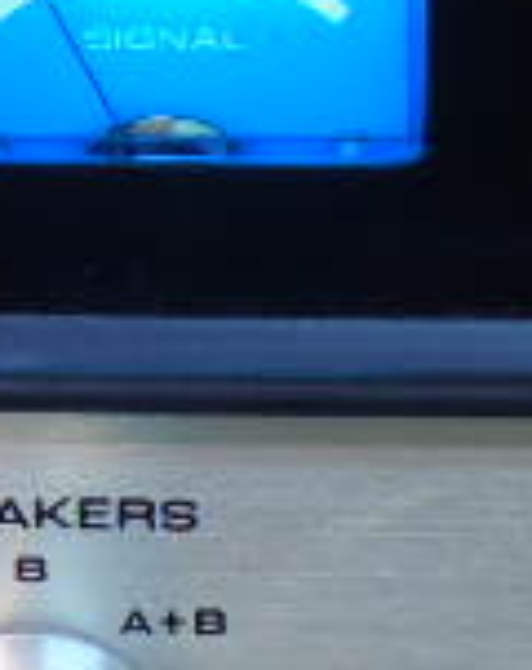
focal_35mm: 830
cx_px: 1006
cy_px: 435
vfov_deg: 2.3
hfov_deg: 1.9
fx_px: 16402
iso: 100
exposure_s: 1/2
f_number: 4.7
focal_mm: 36
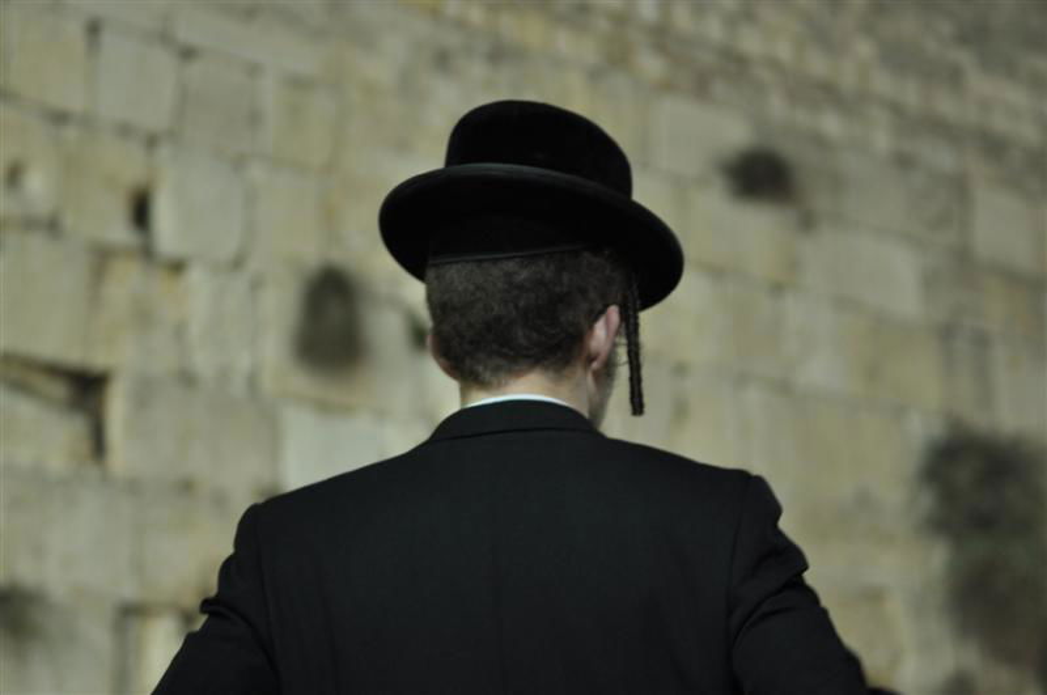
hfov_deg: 26.0
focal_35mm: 78
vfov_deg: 17.4
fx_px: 2265
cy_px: 348
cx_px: 524
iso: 500
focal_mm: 52
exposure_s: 1/40
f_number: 2.8
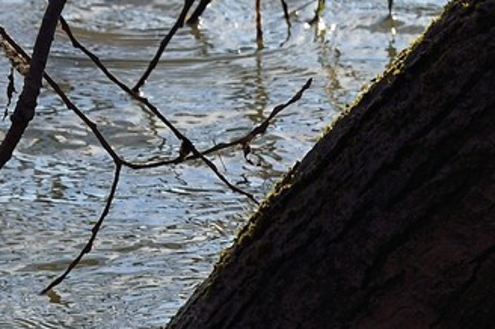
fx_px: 13420
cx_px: 1165
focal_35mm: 977
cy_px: 676
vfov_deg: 1.4
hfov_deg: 2.1
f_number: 10
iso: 200
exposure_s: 1/400
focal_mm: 200
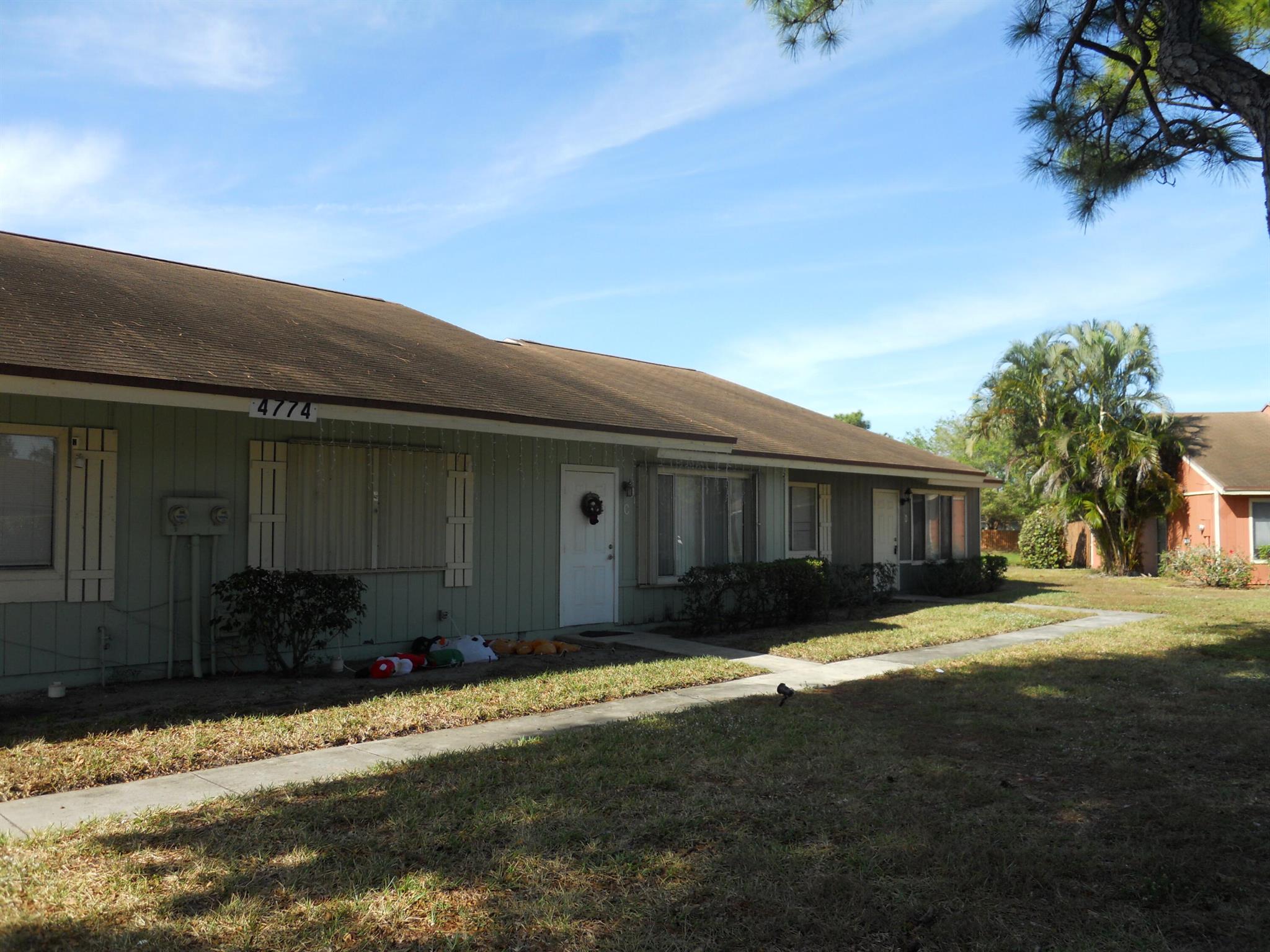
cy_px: 476
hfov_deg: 63.4
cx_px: 635
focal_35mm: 28
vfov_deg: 49.7
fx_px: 1027
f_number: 2.7
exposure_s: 1/640
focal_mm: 5
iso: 80
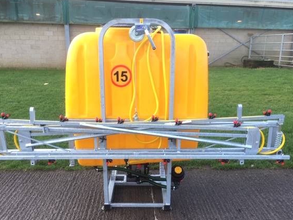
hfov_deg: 55.3
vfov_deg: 42.9
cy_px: 120
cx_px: 140
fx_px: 279
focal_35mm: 33
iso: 25
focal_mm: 4.15
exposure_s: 1/50
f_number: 2.2
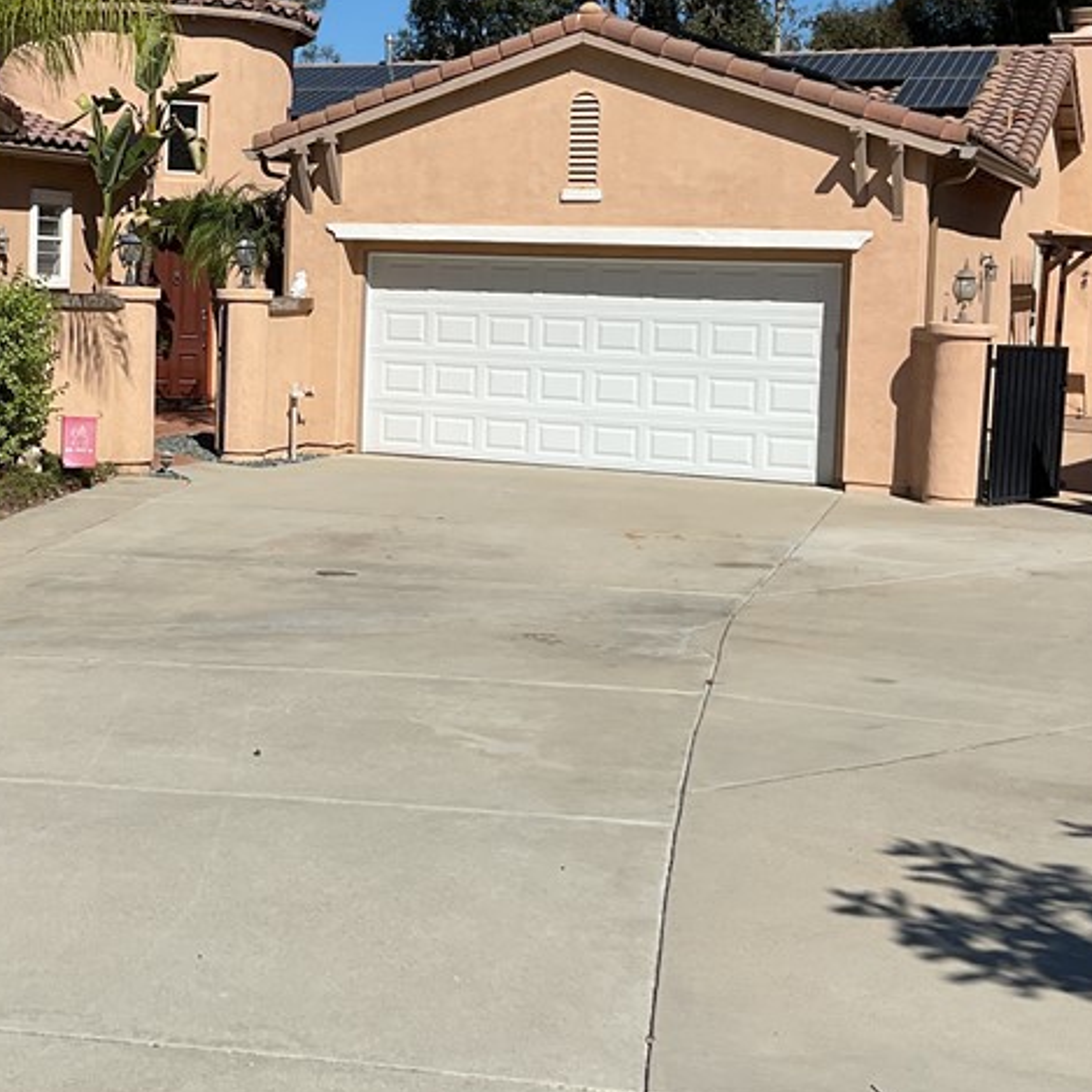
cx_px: 268
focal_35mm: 56
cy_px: 380
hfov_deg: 30.0
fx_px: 1999
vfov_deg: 30.4
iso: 16
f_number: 1.8
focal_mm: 3
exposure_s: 1/3788
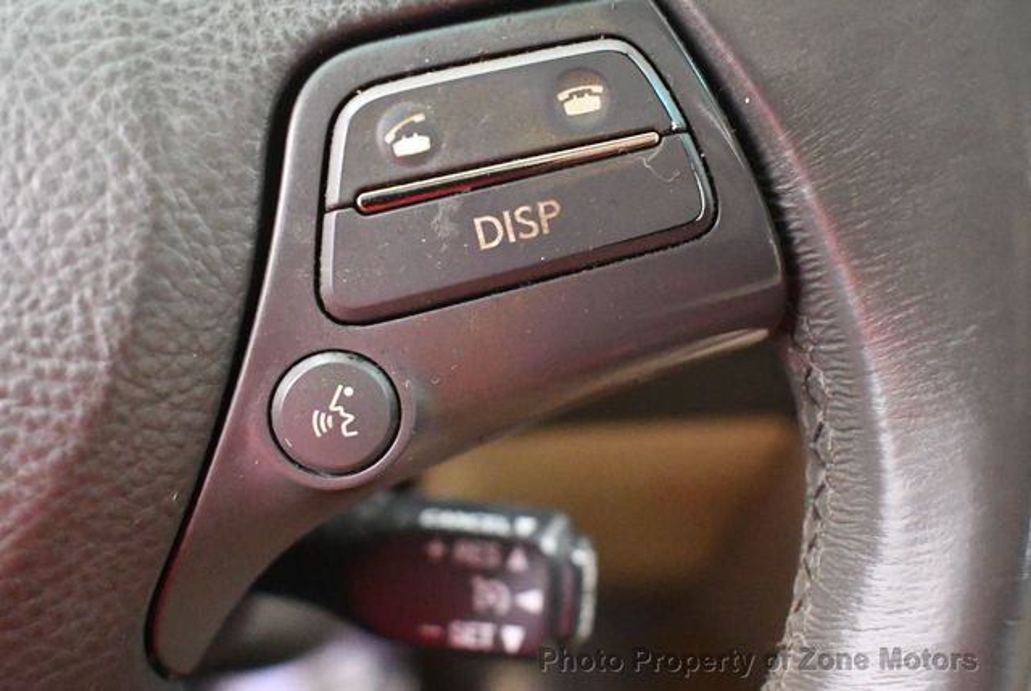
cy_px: 346
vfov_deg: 28.2
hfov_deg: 41.1
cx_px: 516
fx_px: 1377
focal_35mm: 48
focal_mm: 24
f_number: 4
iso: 8000
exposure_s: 1/60
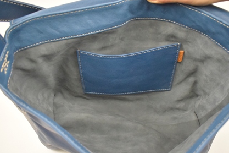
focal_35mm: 37
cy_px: 81
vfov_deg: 36.3
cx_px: 129
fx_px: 233
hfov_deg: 52.3
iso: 3200
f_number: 5
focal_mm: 21
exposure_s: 1/320
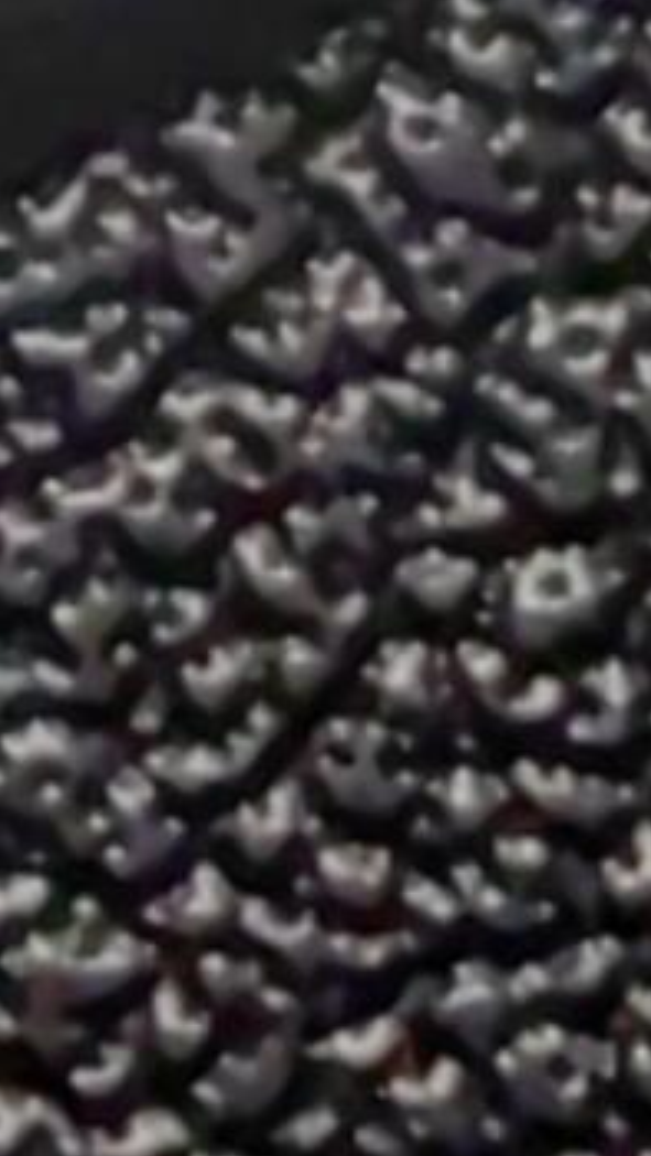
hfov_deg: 2.1
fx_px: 17514
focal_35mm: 571
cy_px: -1526
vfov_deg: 3.7
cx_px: -628
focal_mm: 5.75
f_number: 2
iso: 50
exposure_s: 1/217
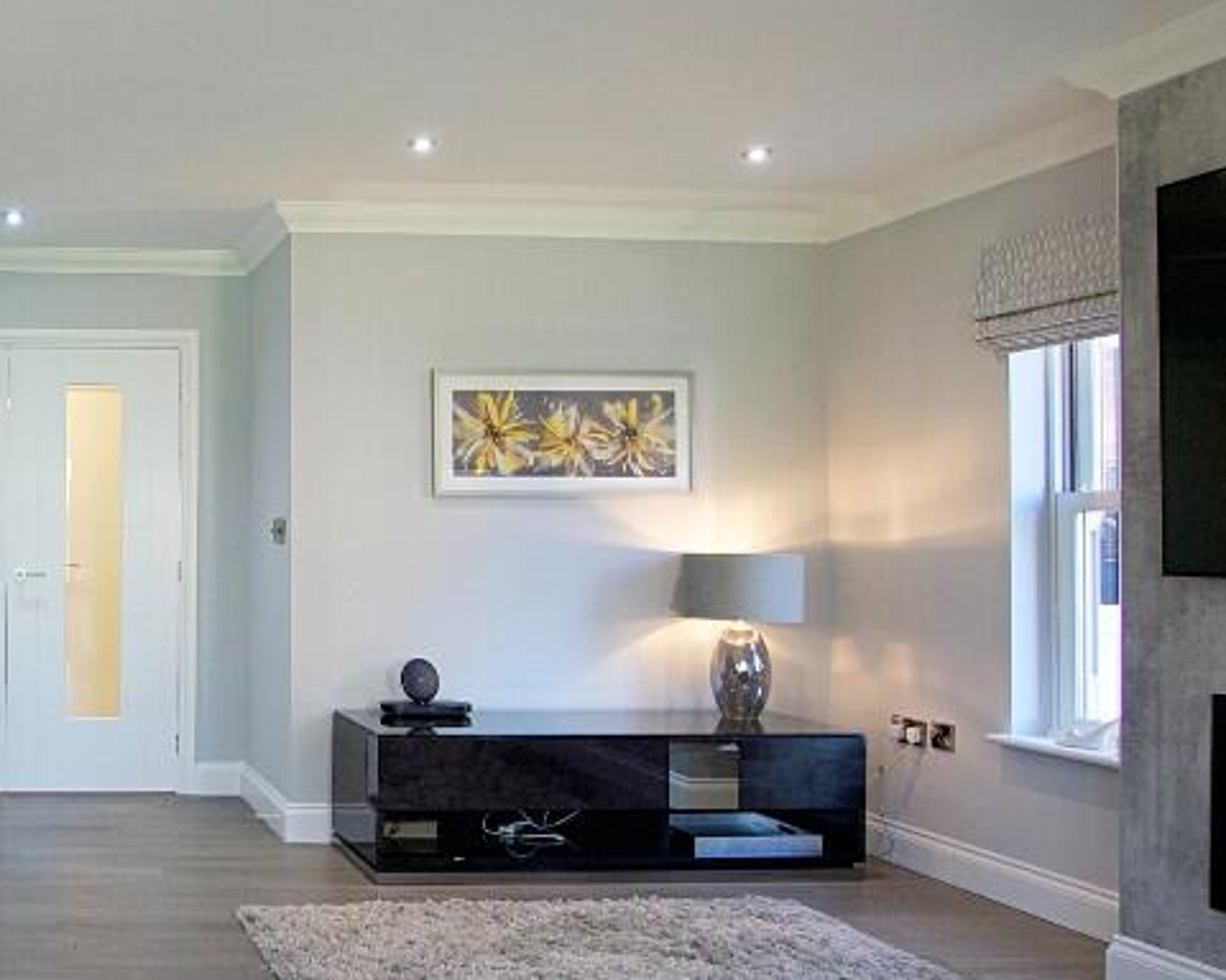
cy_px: 574
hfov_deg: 48.8
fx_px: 1089
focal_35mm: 30
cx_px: 15
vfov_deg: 48.3
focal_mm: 10
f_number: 4
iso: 1000
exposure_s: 1/160
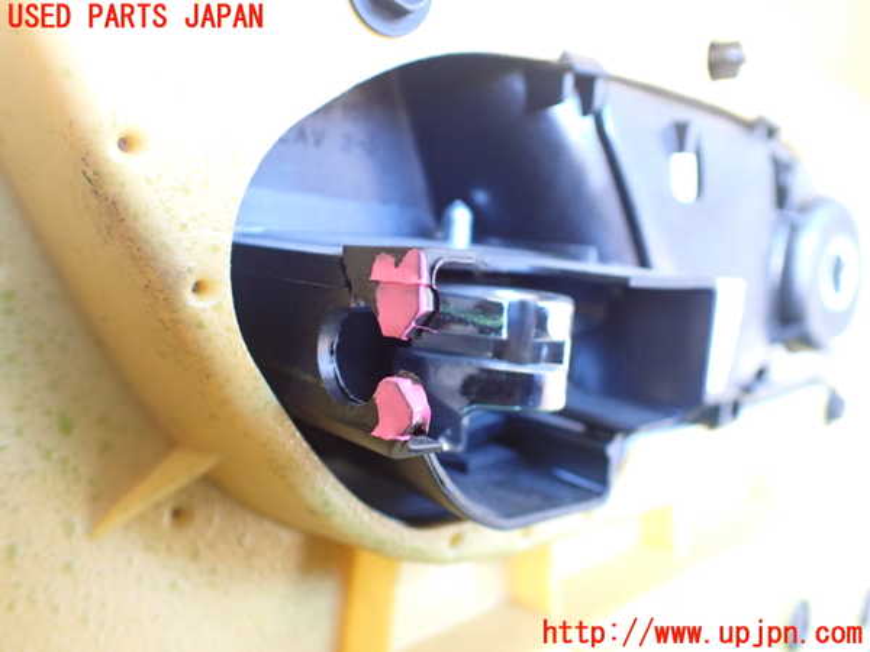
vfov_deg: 46.8
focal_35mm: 30
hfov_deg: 60.0
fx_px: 754
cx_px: 435
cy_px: 326
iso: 800
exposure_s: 1/40
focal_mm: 5.4
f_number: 2.3
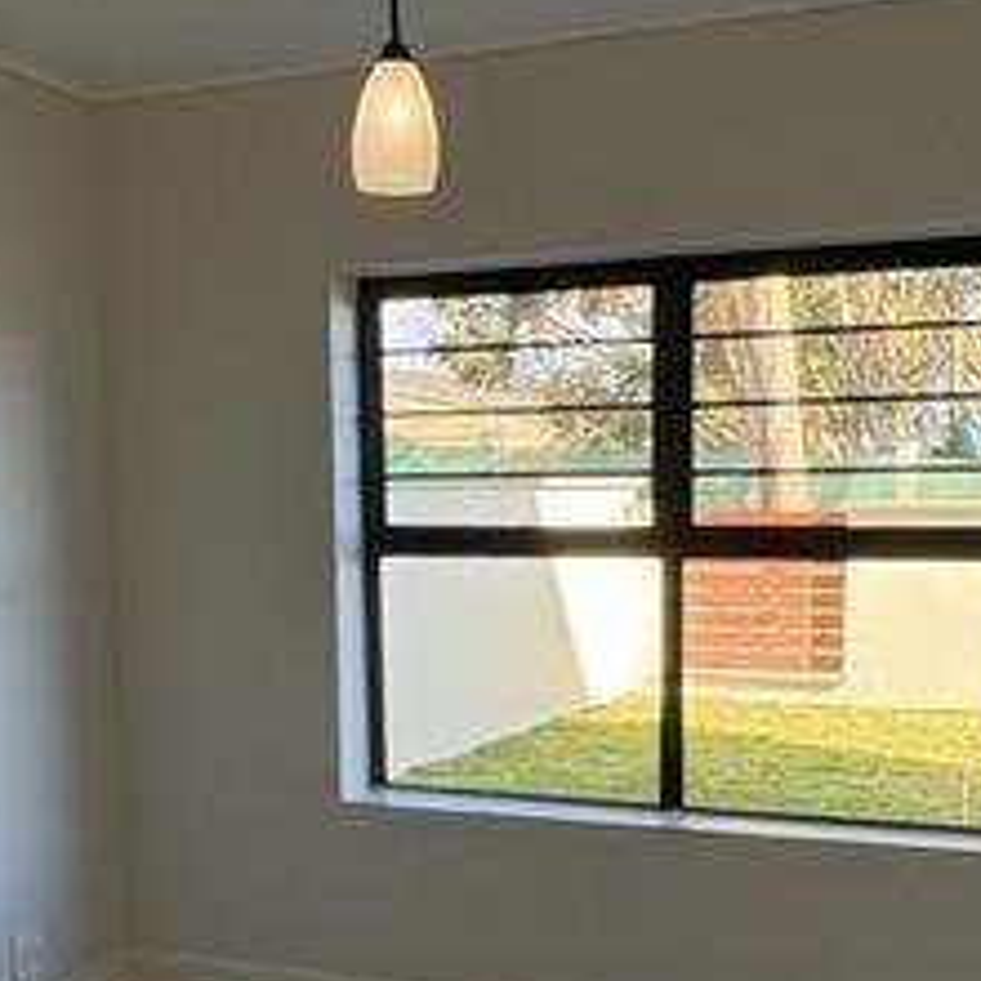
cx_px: 464
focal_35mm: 45
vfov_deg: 37.1
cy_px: 669
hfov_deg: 37.5
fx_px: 1443
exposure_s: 1/226
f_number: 2.2
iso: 64
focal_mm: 2.22
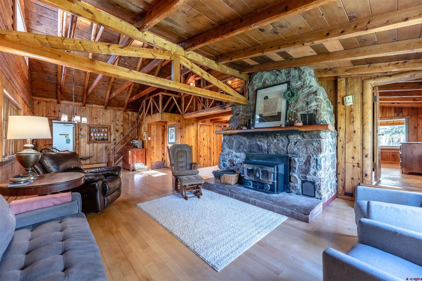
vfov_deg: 81.2
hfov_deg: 104.3
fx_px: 164
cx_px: 211
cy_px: 140
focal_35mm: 14
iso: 500
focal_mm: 14
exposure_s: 1/200
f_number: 4
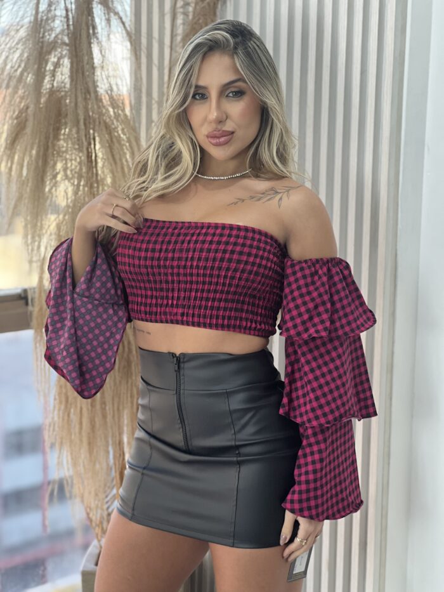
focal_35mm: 77
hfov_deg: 19.1
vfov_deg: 25.3
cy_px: 296
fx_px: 1317
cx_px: 222
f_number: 2.8
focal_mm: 9
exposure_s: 1/120
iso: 125
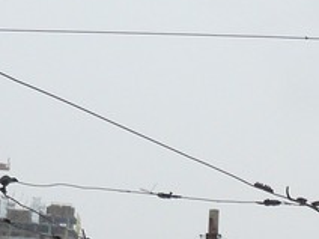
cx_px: 469
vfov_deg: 8.1
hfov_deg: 11.0
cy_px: 507
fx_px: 1603
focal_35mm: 174
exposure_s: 1/250
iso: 100
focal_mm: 6
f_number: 5
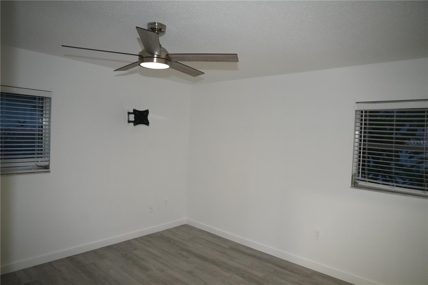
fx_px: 285
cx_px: 214
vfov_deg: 53.1
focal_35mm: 24
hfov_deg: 73.8
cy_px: 142
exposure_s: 1/160
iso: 5000
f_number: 3.5
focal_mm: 24
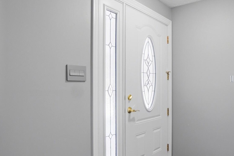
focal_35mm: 27
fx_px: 175
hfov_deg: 66.4
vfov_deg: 47.8
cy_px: 85
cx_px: 146
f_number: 5.6
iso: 125
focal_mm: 10
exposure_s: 1/60
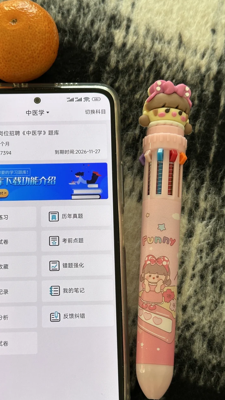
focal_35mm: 60
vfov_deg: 34.8
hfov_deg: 20.0
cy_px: 225
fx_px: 636
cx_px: 77
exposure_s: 1/198
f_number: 1.78
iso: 64
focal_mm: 6.86
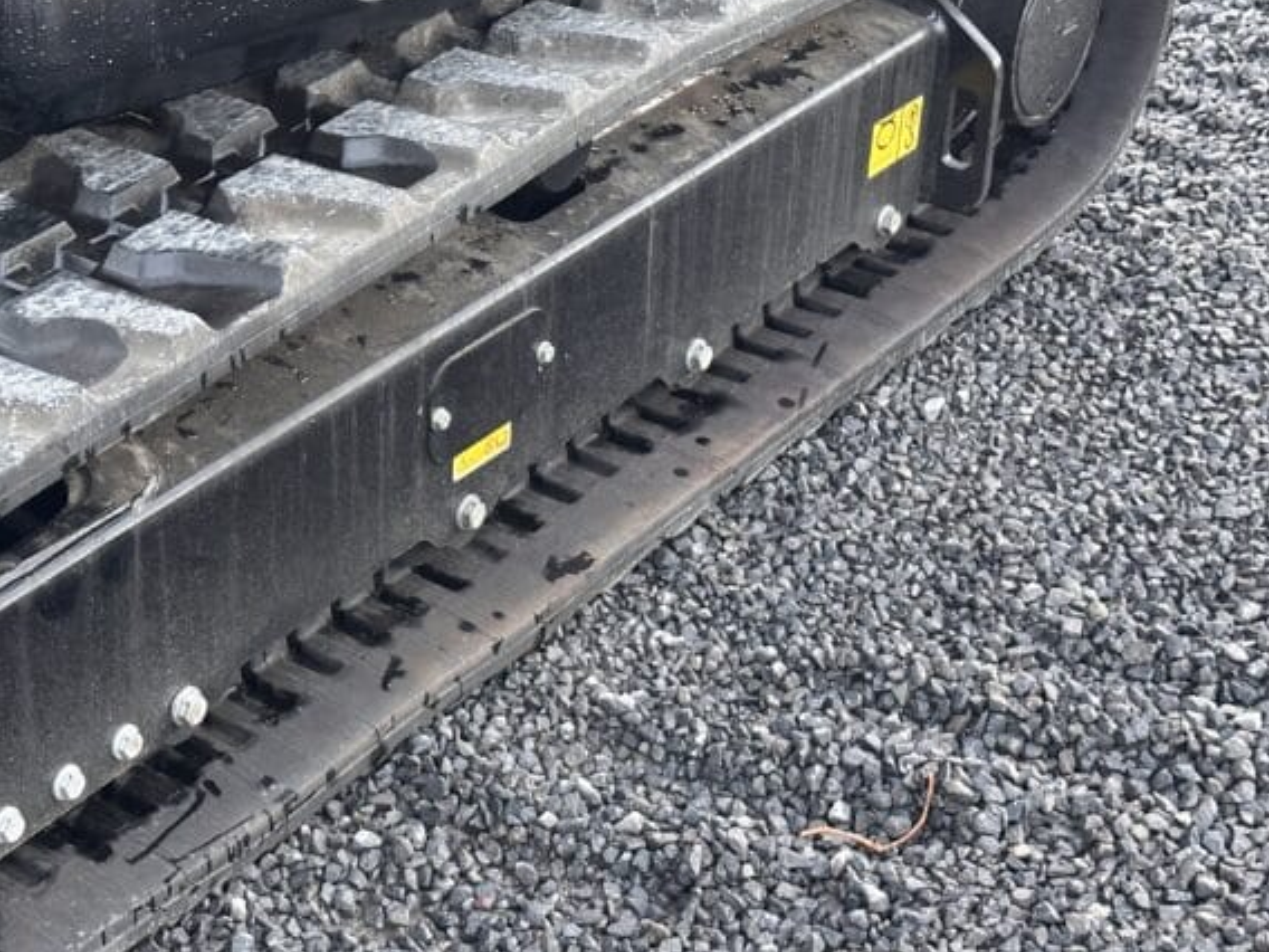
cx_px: 288
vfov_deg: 19.4
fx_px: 2786
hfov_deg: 25.3
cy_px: 457
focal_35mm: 76
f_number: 1.78
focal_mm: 6.86
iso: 250
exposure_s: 1/53
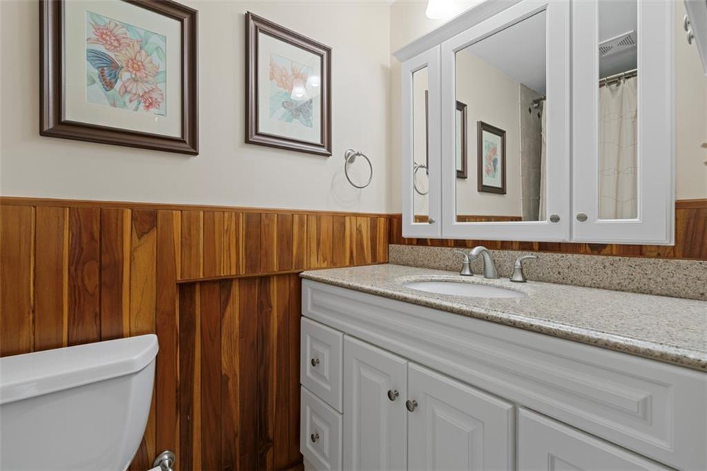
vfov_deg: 73.7
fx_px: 314
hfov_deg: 96.8
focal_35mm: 16
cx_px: 354
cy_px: 236
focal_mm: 16
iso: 400
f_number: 8
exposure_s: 1/2.5
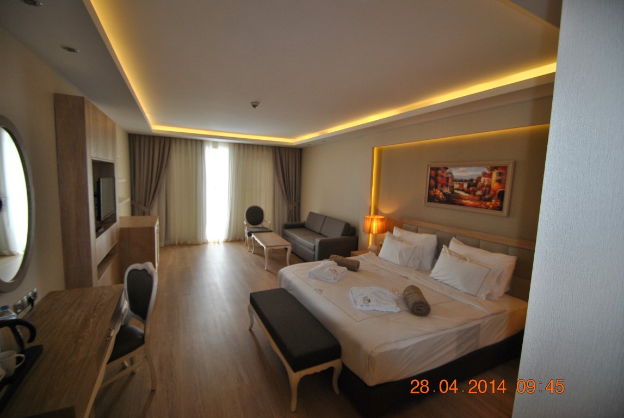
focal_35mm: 15
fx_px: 260
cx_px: 312
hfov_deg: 100.3
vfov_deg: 77.5
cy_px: 209
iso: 200
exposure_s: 1/60
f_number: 3.5
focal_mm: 10
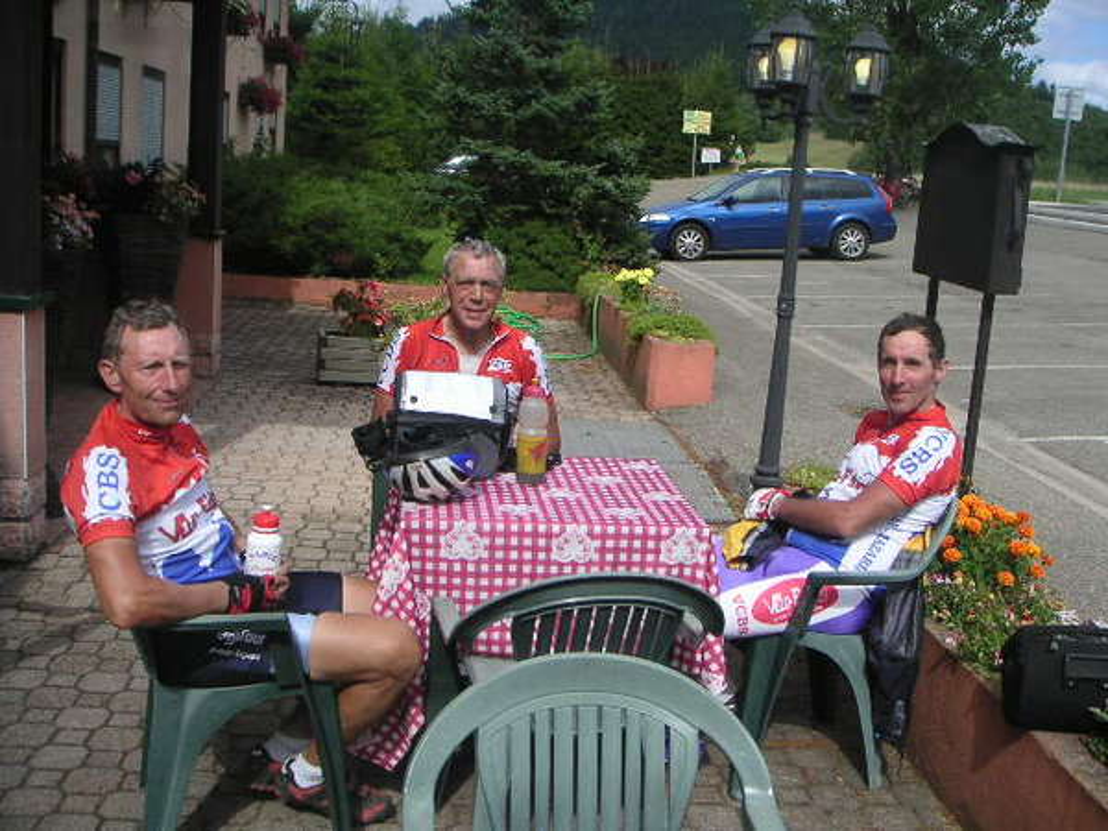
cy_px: 416
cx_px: 554
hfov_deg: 49.0
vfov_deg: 37.7
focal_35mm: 38
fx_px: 1216
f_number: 6.7
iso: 50
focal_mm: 6
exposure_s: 1/180
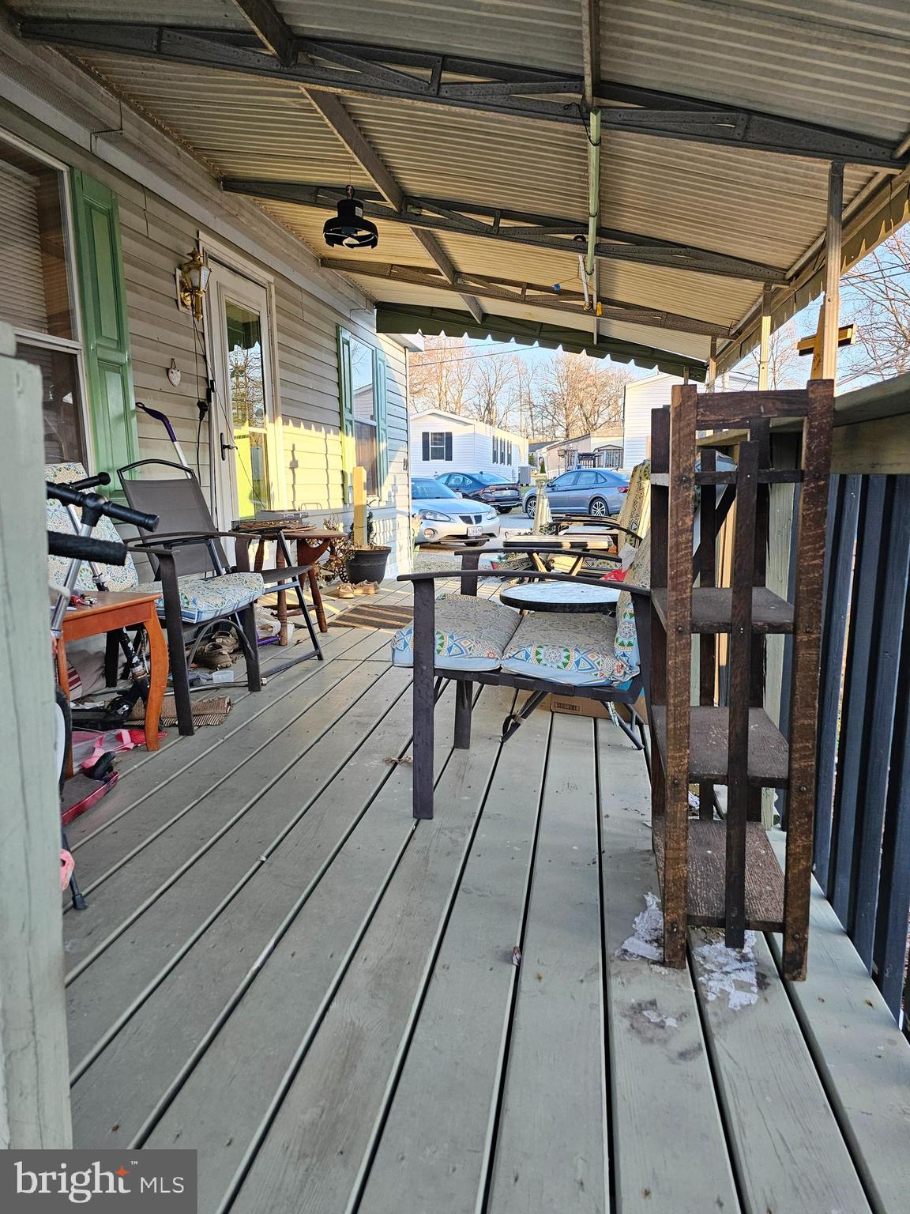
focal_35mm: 23
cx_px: 455
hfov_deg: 58.9
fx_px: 806
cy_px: 607
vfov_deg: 73.9
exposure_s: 1/207
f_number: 1.7
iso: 125
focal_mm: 6.3
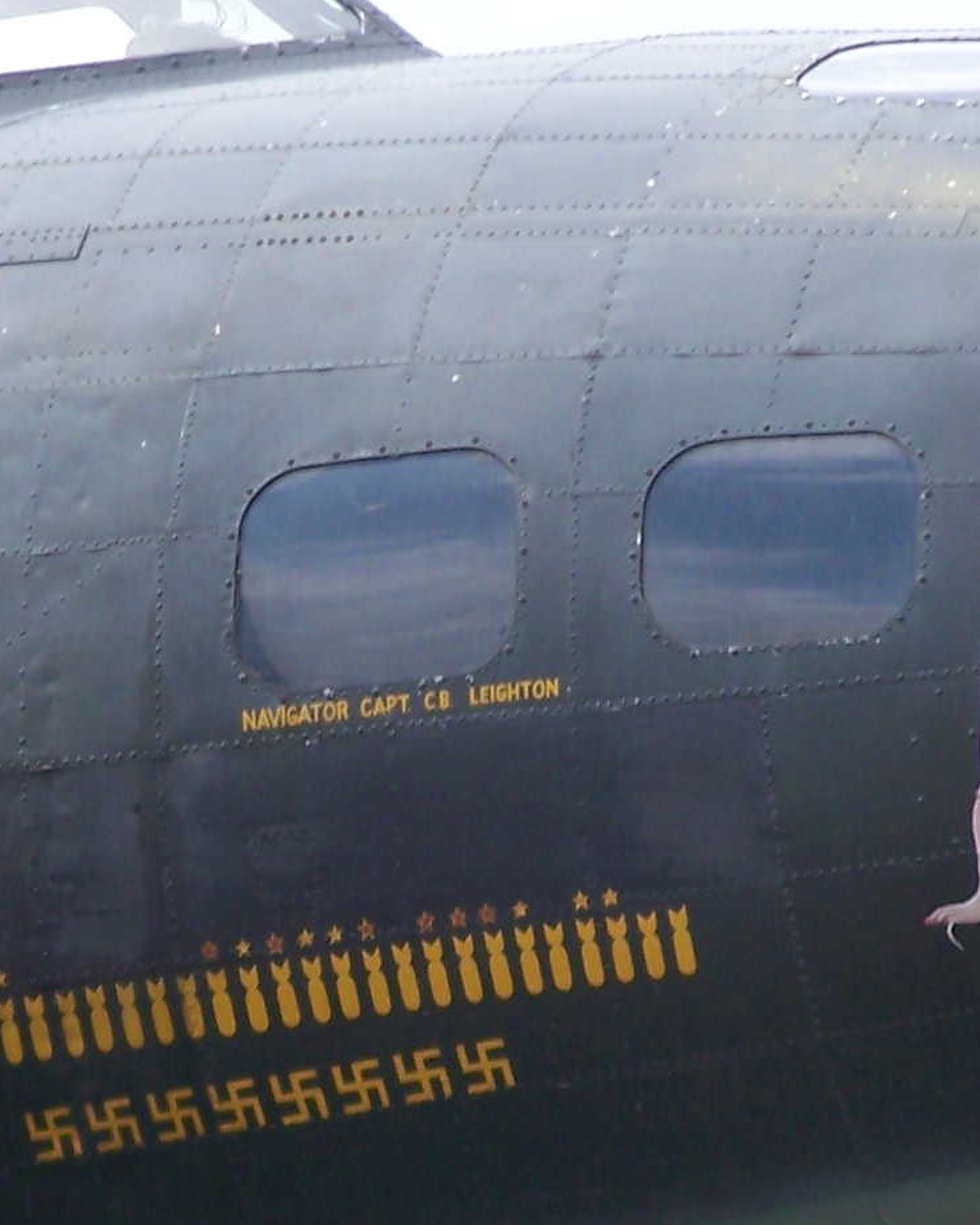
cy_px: 813
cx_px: 305
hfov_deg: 3.0
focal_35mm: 519
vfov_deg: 3.7
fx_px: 18820
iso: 64
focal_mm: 26.4
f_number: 3.3
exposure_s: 1/400
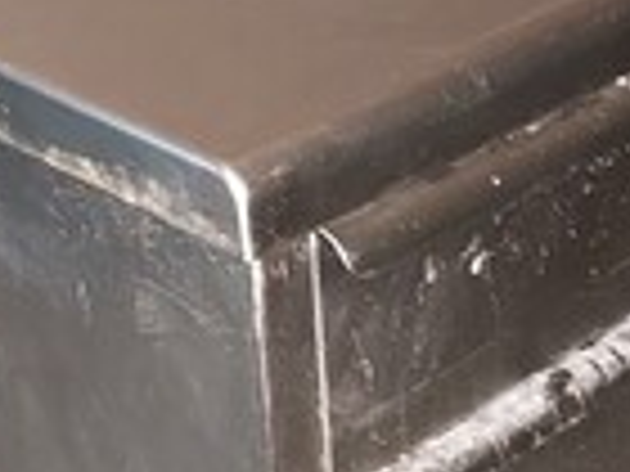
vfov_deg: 13.8
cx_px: 495
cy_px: 243
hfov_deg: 18.2
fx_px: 1947
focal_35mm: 107
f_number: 1.8
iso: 800
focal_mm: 5.23
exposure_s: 1/24
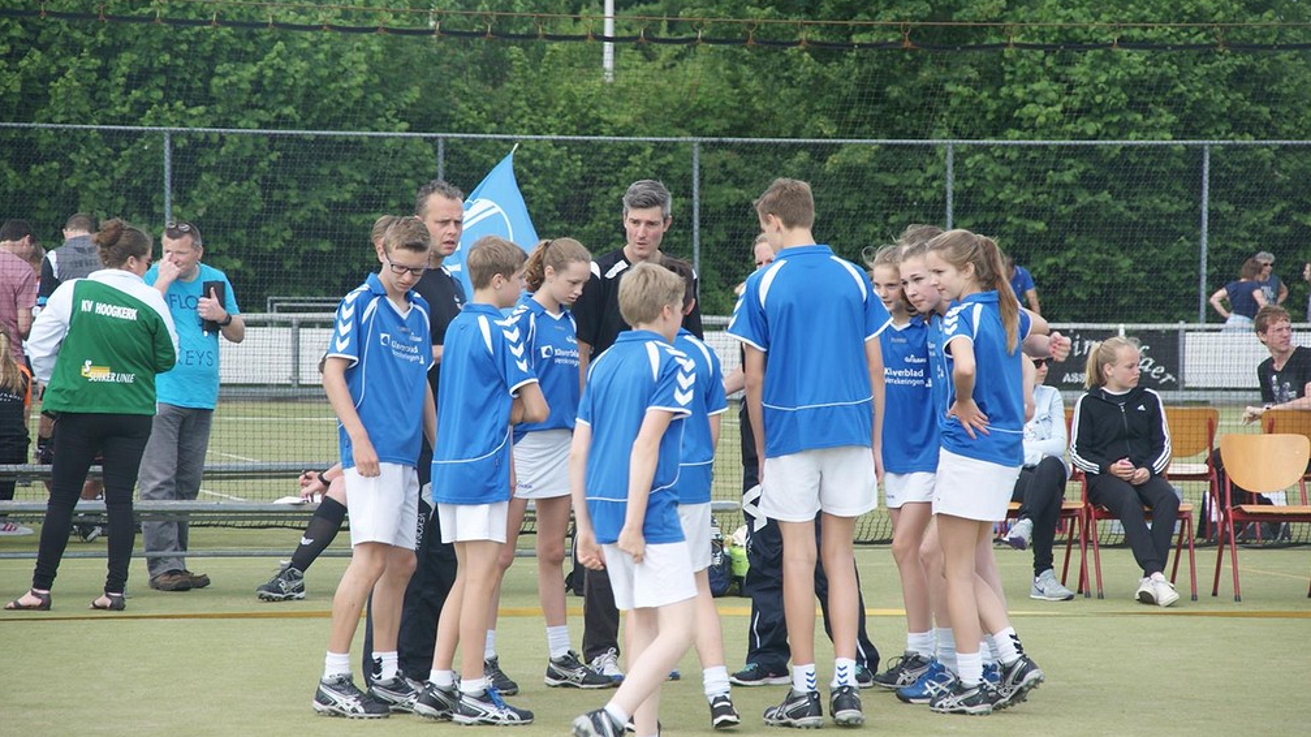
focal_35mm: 192
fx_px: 6673
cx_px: 659
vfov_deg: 6.3
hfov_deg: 11.2
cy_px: 386
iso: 100
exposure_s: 1/200
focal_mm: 120
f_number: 5.6
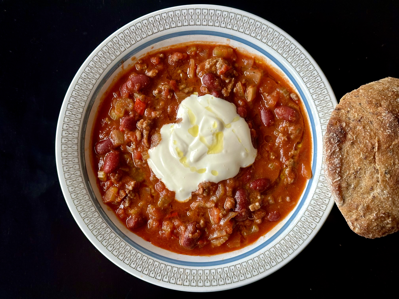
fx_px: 553
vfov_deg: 30.3
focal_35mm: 48
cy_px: 150
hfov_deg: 39.7
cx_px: 200
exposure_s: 1/33
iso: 160
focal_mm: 6.86
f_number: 1.78
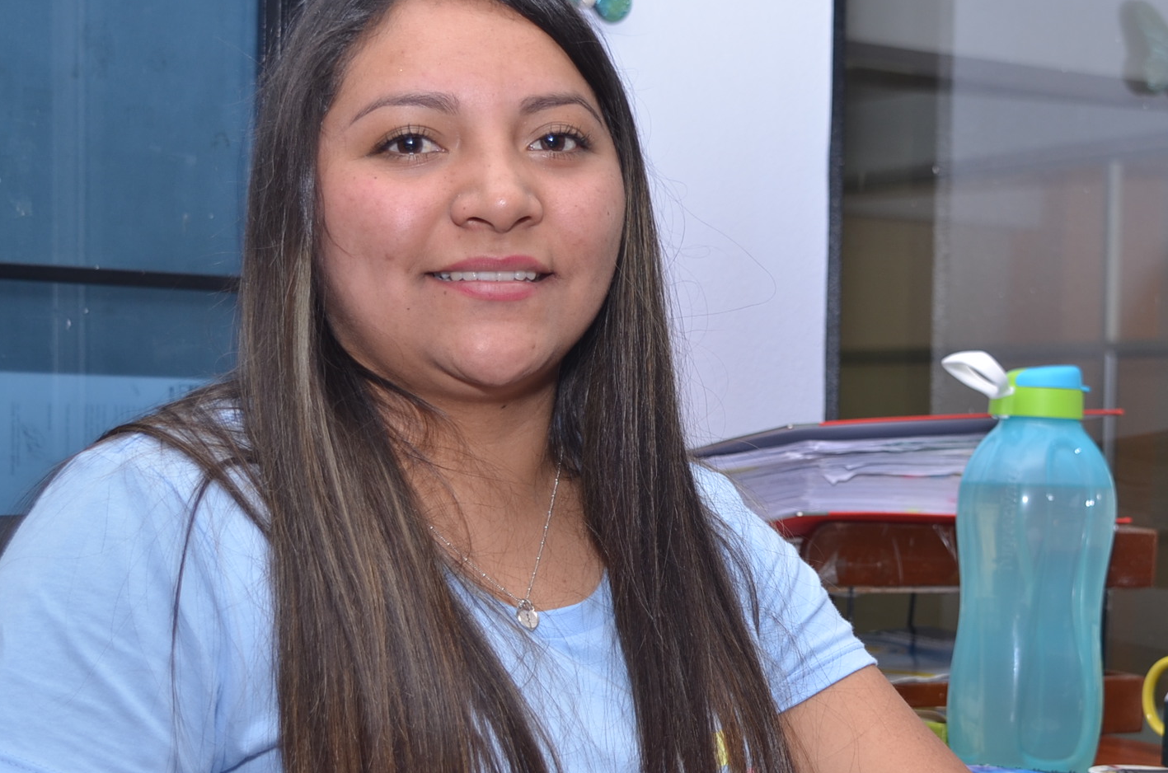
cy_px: 577
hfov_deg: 25.0
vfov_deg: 16.7
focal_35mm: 81
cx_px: 799
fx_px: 2618
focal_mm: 31
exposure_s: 1/200
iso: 160
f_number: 4.5
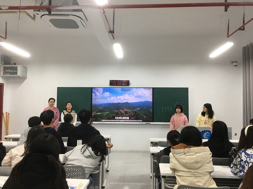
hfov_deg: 61.7
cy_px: 94
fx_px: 212
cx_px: 126
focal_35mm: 29
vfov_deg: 48.2
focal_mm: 4.15
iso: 25
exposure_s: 1/33
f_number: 2.2
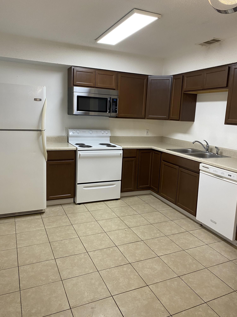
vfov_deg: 67.3
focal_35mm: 26
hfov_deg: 53.1
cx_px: 118
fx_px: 237
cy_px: 158
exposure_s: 1/60
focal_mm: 4.25
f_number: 1.8
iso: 100
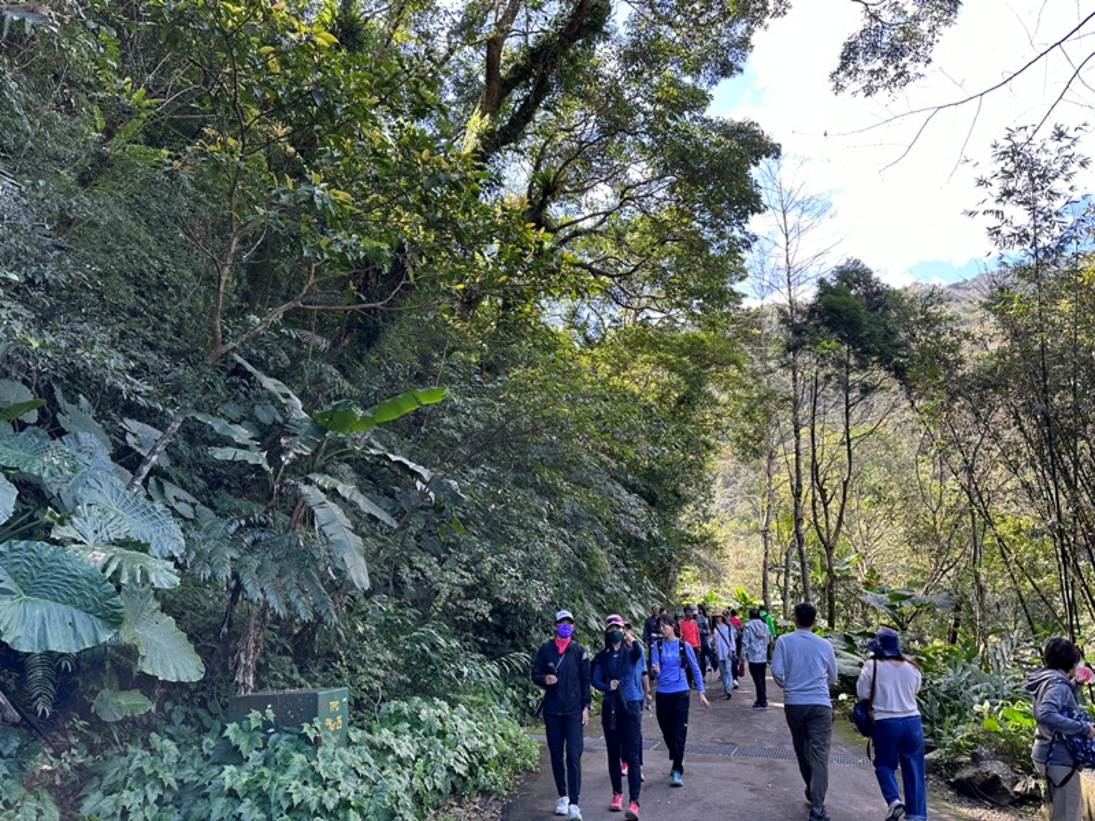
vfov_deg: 56.8
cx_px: 548
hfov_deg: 71.6
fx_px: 759
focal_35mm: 24
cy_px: 410
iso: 80
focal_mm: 6.86
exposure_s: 1/323
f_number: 1.78
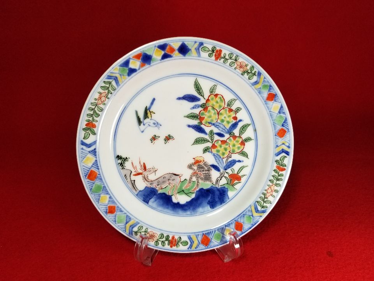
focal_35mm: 26
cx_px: 187
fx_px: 281
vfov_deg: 53.1
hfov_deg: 67.3
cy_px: 140
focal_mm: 4.25
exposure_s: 1/120
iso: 64
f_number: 1.7
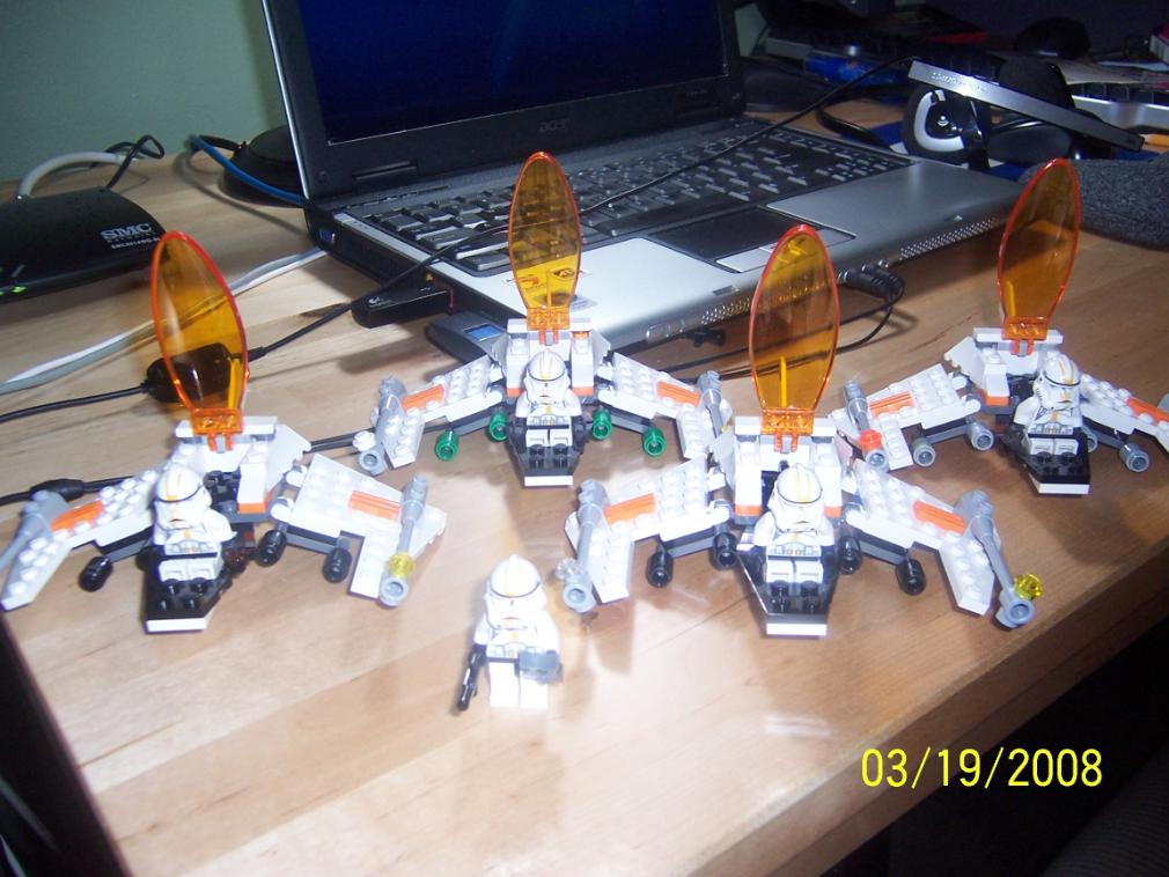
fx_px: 1115
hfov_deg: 55.3
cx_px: 584
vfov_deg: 43.0
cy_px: 438
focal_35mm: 33
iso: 140
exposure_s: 1/60
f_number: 2.8
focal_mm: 5.5
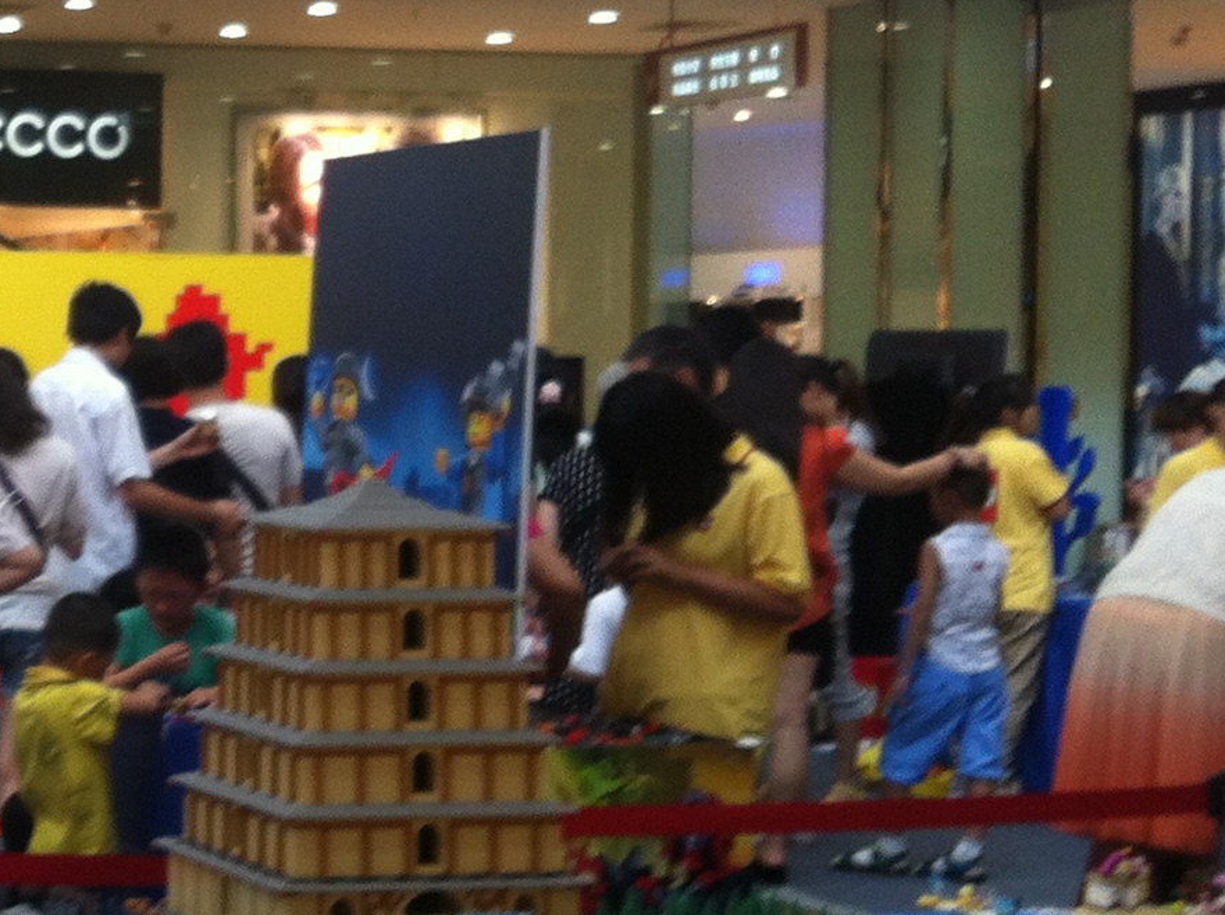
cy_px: 407
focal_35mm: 103
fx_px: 3640
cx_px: -439
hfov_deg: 17.7
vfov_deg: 14.3
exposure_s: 1/30
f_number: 2.8
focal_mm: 3.85
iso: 80
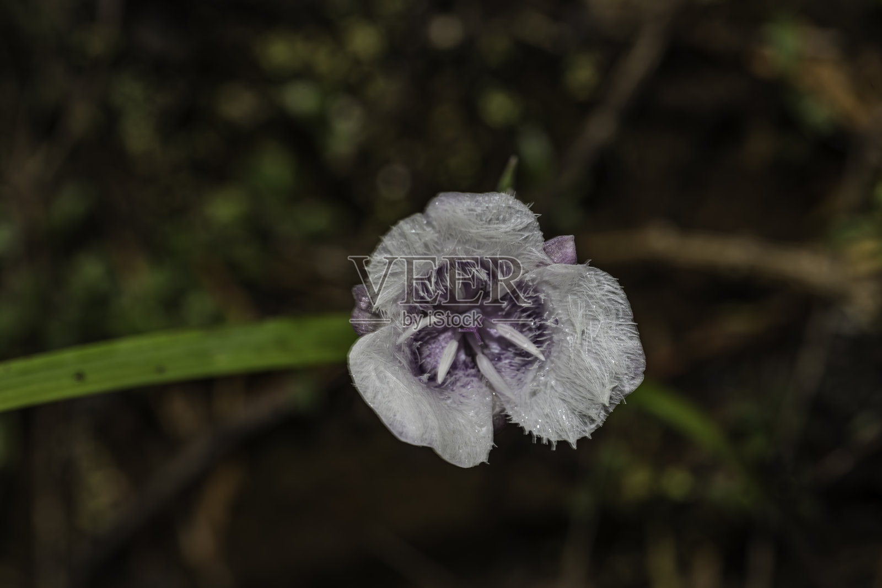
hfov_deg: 11.4
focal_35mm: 180
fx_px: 4410
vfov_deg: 7.6
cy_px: 294
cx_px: 441
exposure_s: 1/60
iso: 200
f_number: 13
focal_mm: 180
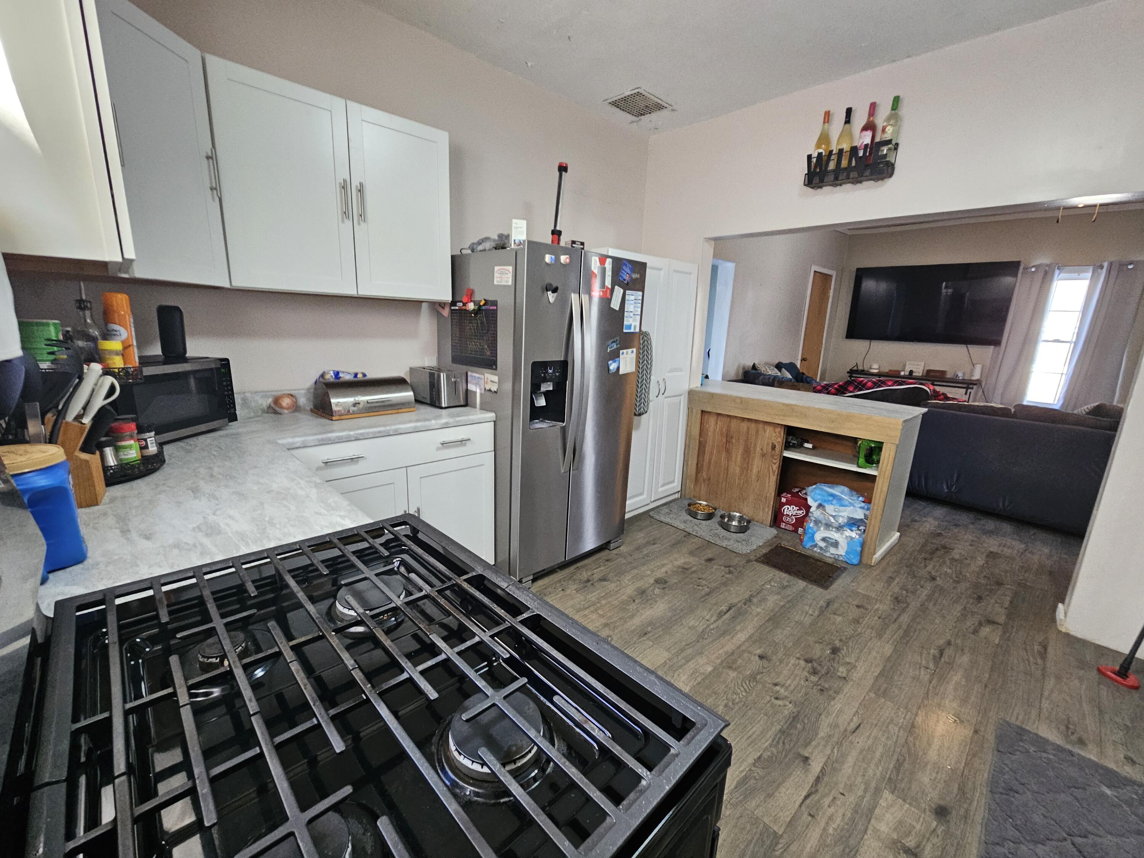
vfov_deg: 89.9
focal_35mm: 13
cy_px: 429
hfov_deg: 106.2
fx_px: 430
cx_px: 572
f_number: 2.2
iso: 320
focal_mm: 2.2
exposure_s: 1/40
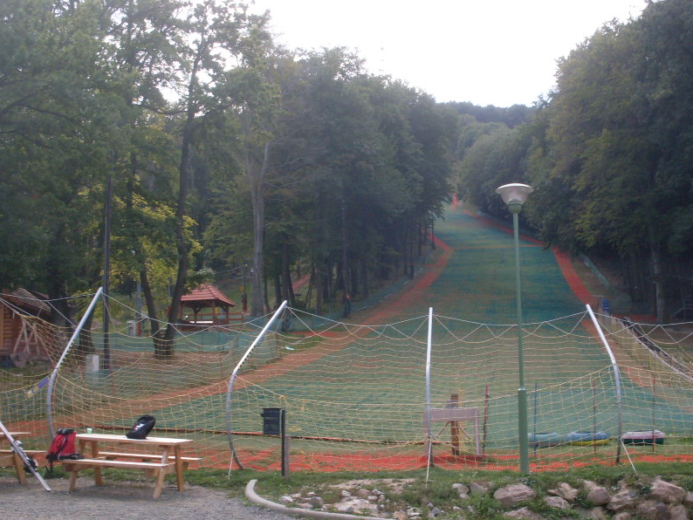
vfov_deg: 29.7
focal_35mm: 49
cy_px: 284
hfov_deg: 38.8
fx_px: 981
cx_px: 408
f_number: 8.4
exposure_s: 1/90
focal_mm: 6.3
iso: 80
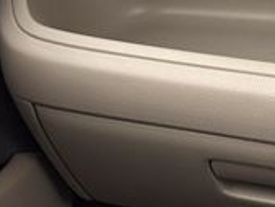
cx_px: 356
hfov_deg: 9.8
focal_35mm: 197
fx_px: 1566
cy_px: -91
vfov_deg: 7.4
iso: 125
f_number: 1.6
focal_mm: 5.96
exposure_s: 1/60
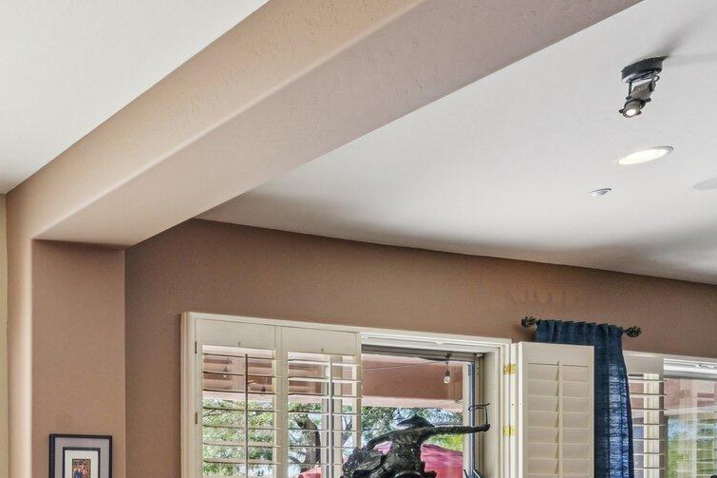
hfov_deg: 35.5
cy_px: 518
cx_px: -204
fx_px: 757
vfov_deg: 31.3
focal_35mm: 38
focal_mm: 14
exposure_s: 1/200
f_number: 8
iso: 500
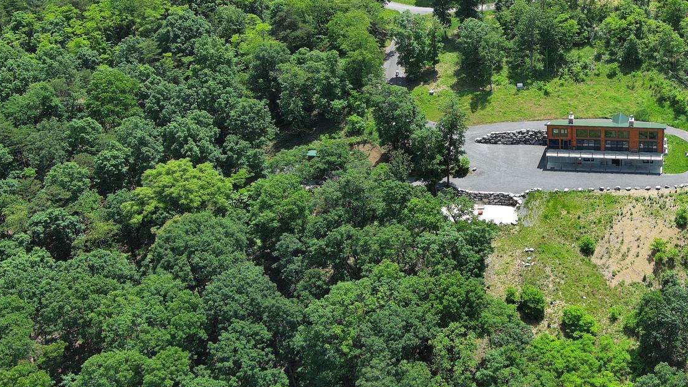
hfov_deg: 35.5
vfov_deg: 21.2
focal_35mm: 56
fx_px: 1022
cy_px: 75
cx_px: 587
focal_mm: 10.57
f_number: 2.8
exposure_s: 1/567
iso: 100
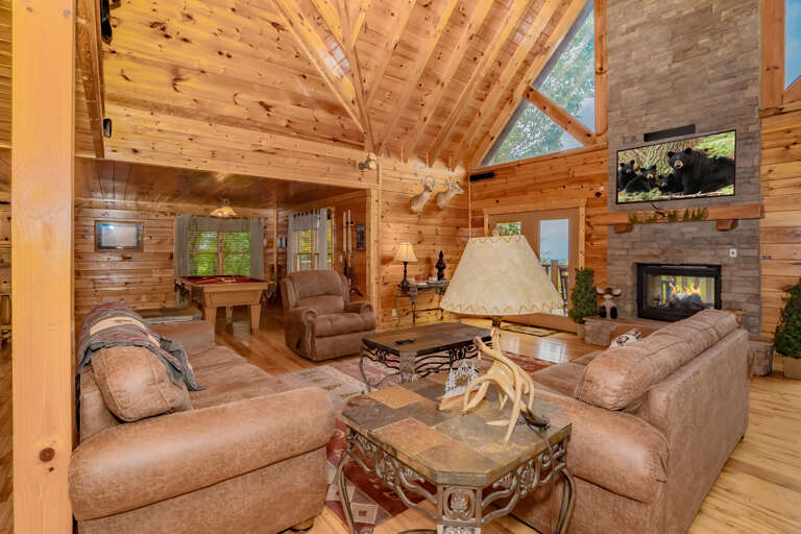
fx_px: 356
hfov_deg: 96.7
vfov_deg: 73.7
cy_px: 267
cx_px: 400
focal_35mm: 16
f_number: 7.1
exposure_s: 1/200
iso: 640
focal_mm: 16
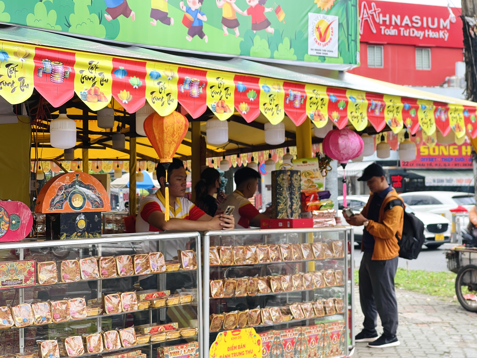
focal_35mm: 64
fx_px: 882
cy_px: 179
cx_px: 238
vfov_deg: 22.9
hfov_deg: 30.3
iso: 20
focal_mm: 7.5
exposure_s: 1/279
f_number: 2.2
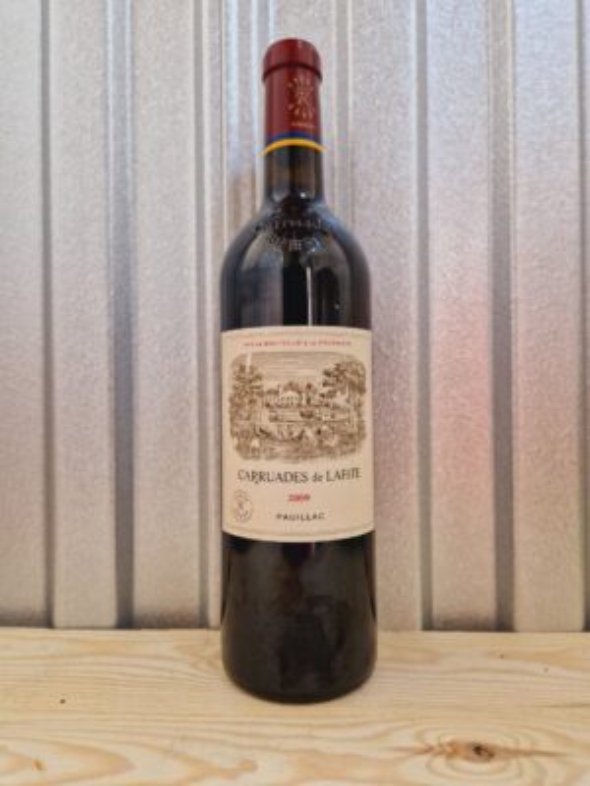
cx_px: 295
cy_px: 393
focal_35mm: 23
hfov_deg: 58.9
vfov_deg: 73.9
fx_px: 523
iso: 640
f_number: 1.8
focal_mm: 5.4
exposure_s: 1/33
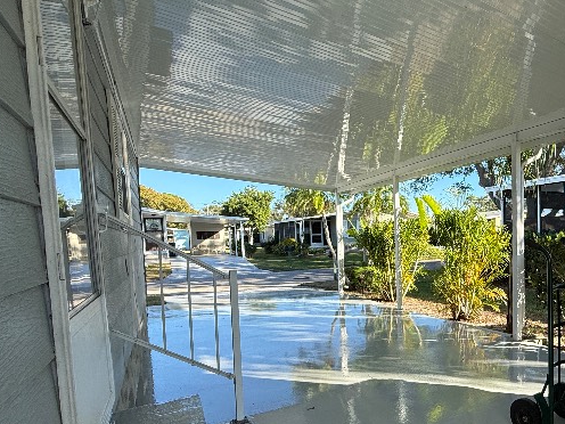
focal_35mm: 24
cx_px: 415
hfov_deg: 67.6
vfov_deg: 56.2
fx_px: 392
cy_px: 263
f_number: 2.2
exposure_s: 1/742
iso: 64
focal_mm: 2.22
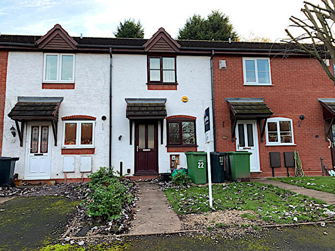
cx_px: 168
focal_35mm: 26
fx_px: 252
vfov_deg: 53.1
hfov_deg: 67.3
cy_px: 126
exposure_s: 1/122
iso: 40
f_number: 1.8
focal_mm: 4.25
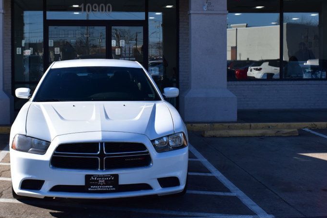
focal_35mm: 57
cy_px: 78
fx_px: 515
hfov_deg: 35.1
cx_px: 130
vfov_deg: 23.8
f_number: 11
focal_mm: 25
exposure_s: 1/500
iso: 400
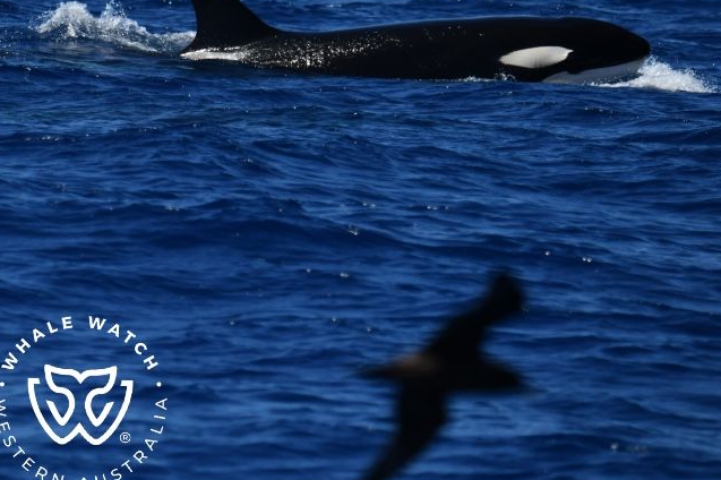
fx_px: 8547
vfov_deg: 3.2
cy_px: 195
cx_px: 439
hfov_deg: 4.8
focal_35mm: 427
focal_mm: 340
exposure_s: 1/8000
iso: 720
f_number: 6
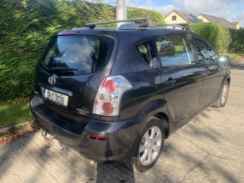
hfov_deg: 67.3
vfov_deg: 53.1
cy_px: 92
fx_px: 183
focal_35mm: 26
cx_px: 122
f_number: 1.8
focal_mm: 4.25
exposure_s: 1/537
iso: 25
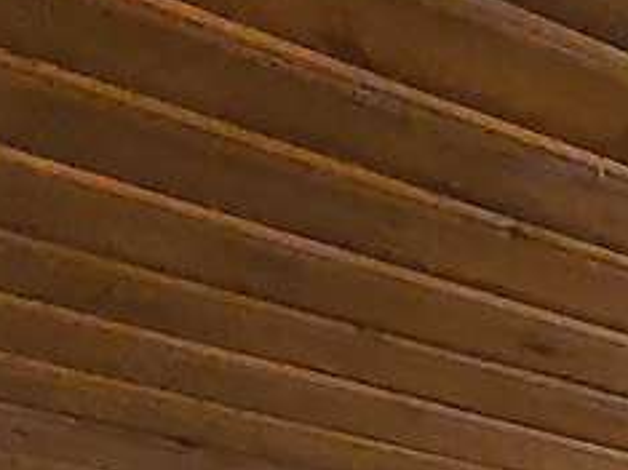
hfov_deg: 11.5
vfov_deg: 11.7
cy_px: 1337
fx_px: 1505
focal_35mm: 83
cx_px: 1887
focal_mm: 1.8
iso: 400
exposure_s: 1/33
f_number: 2.2
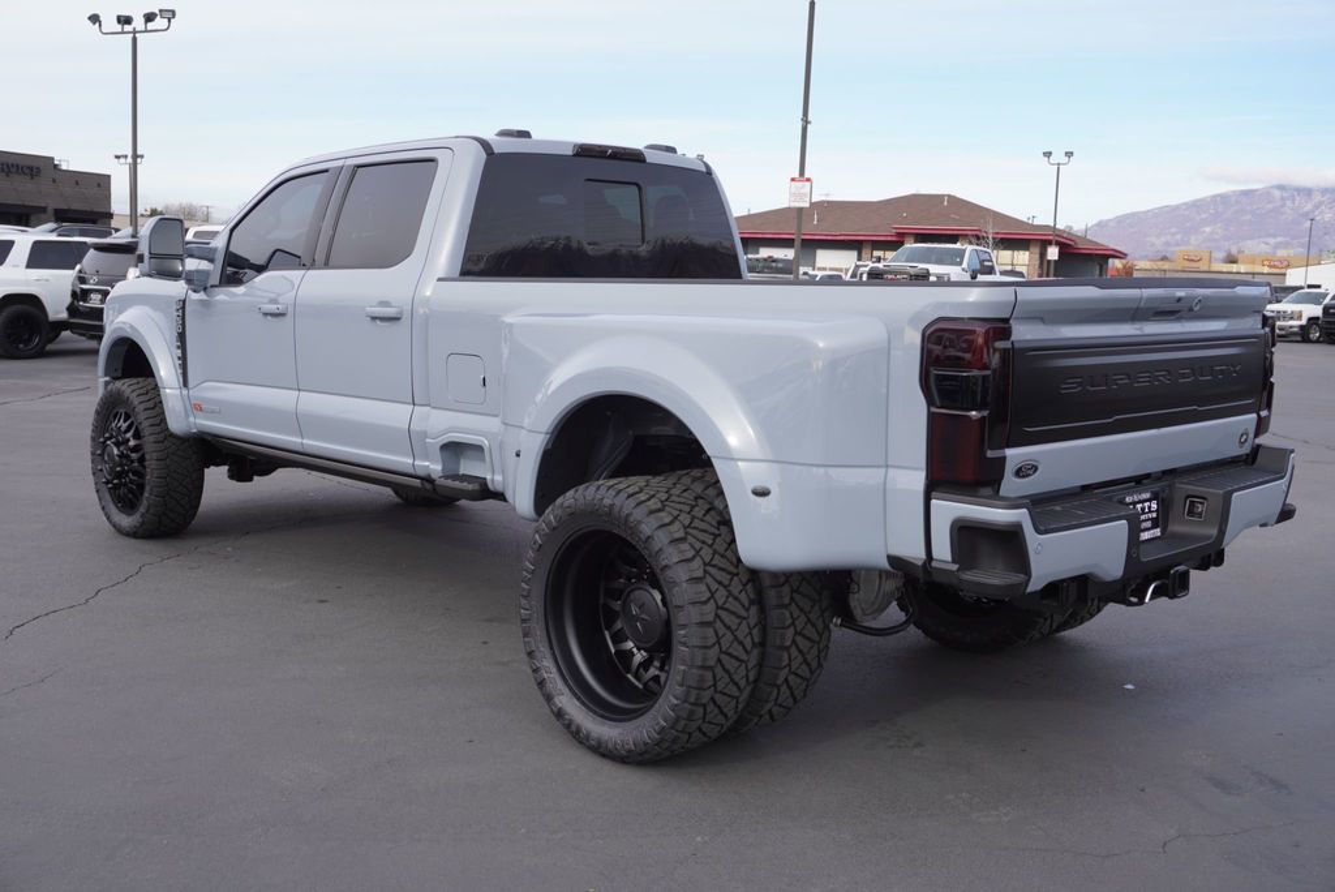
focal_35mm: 36
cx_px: 668
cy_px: 446
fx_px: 1336
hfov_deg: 53.1
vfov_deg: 36.9
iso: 100
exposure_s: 1/160
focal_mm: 24
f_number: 6.3
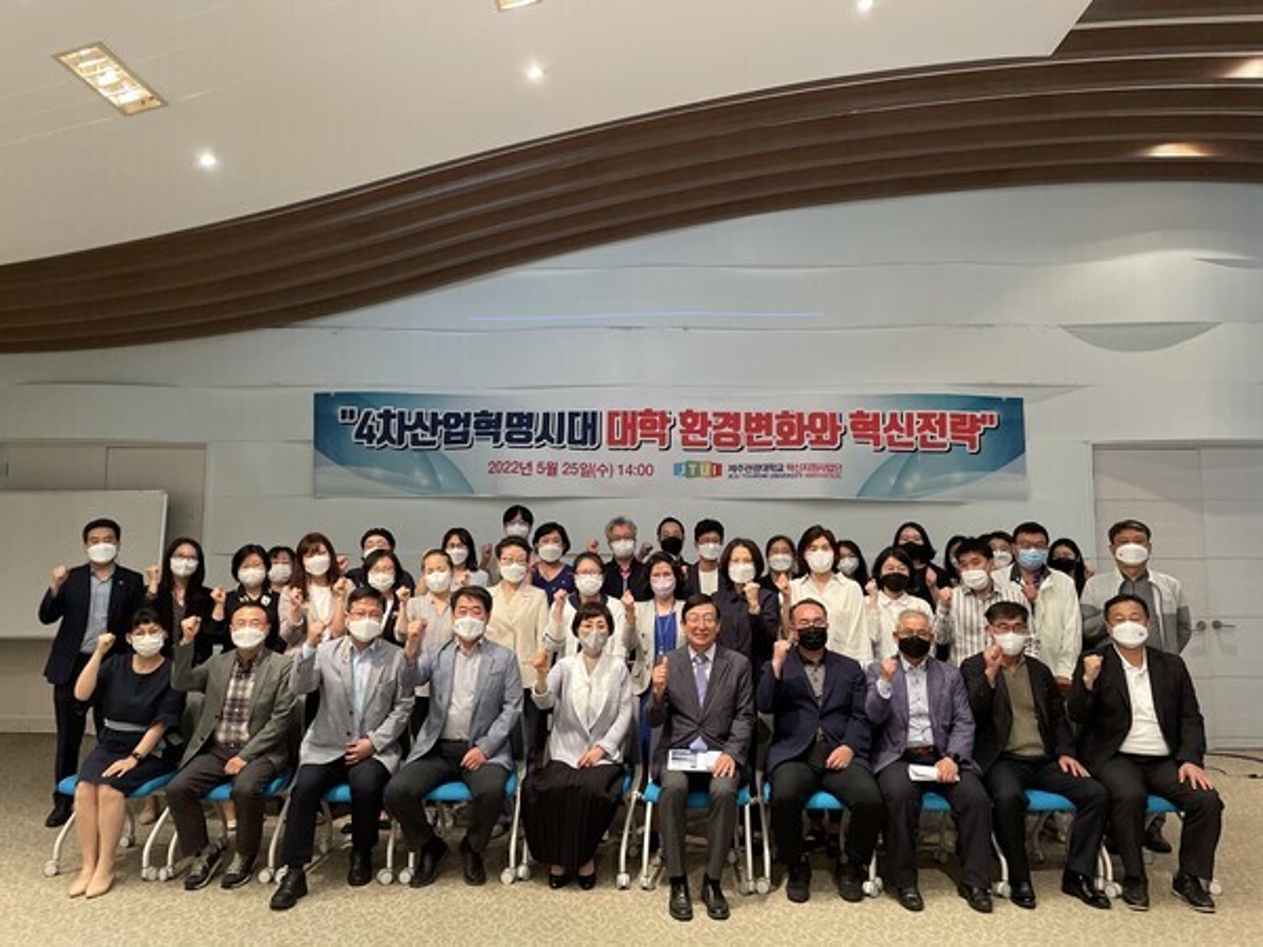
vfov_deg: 53.1
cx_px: 632
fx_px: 949
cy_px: 474
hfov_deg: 67.3
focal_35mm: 26
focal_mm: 4.2
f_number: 1.6
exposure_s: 1/60
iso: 250
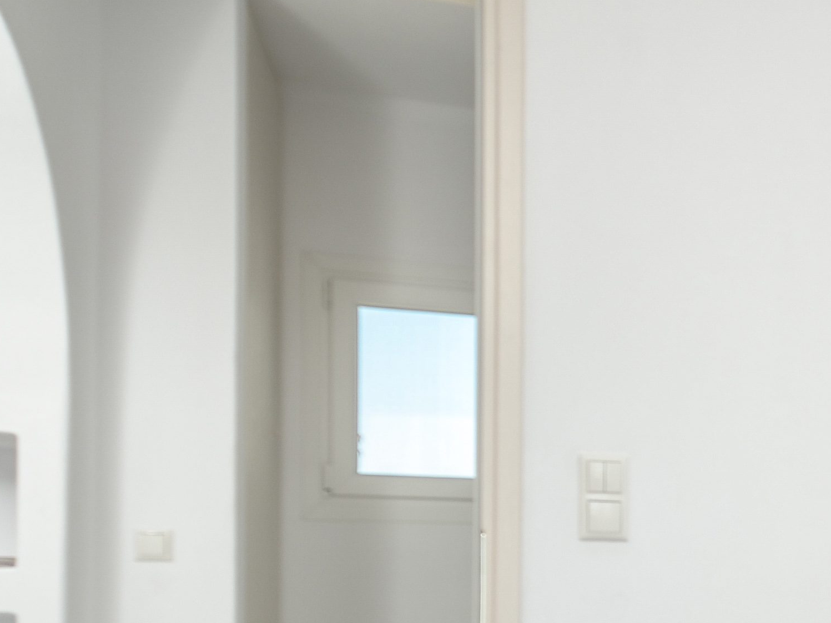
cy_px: 600
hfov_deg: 26.2
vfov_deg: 23.0
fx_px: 1478
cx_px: 1112
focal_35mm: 62
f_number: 5.6
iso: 100
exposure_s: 1/100
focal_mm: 13
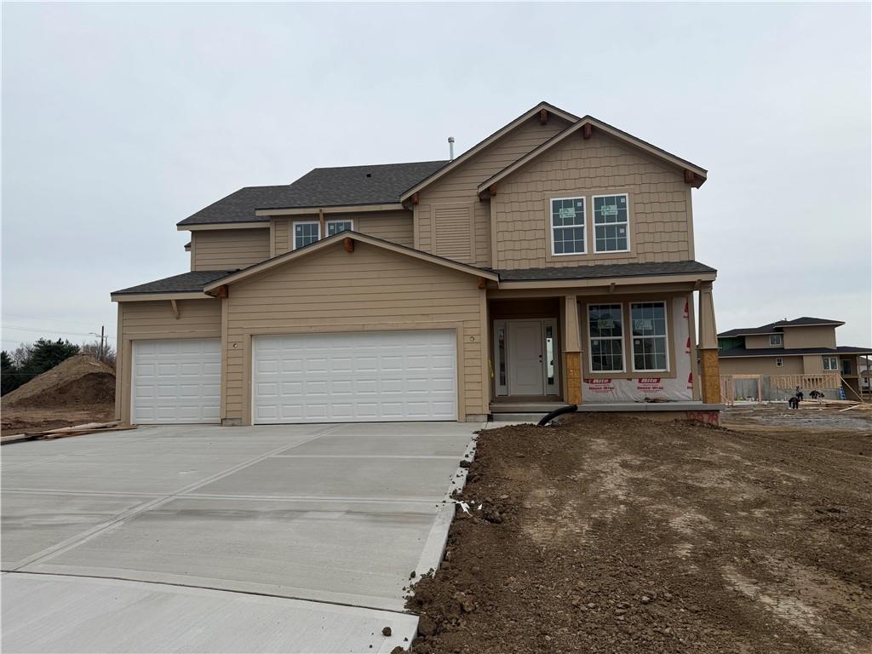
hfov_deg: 71.6
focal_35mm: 24
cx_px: 436
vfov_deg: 56.8
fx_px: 605
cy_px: 327
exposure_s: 1/3953
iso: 80
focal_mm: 6.76
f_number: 1.78
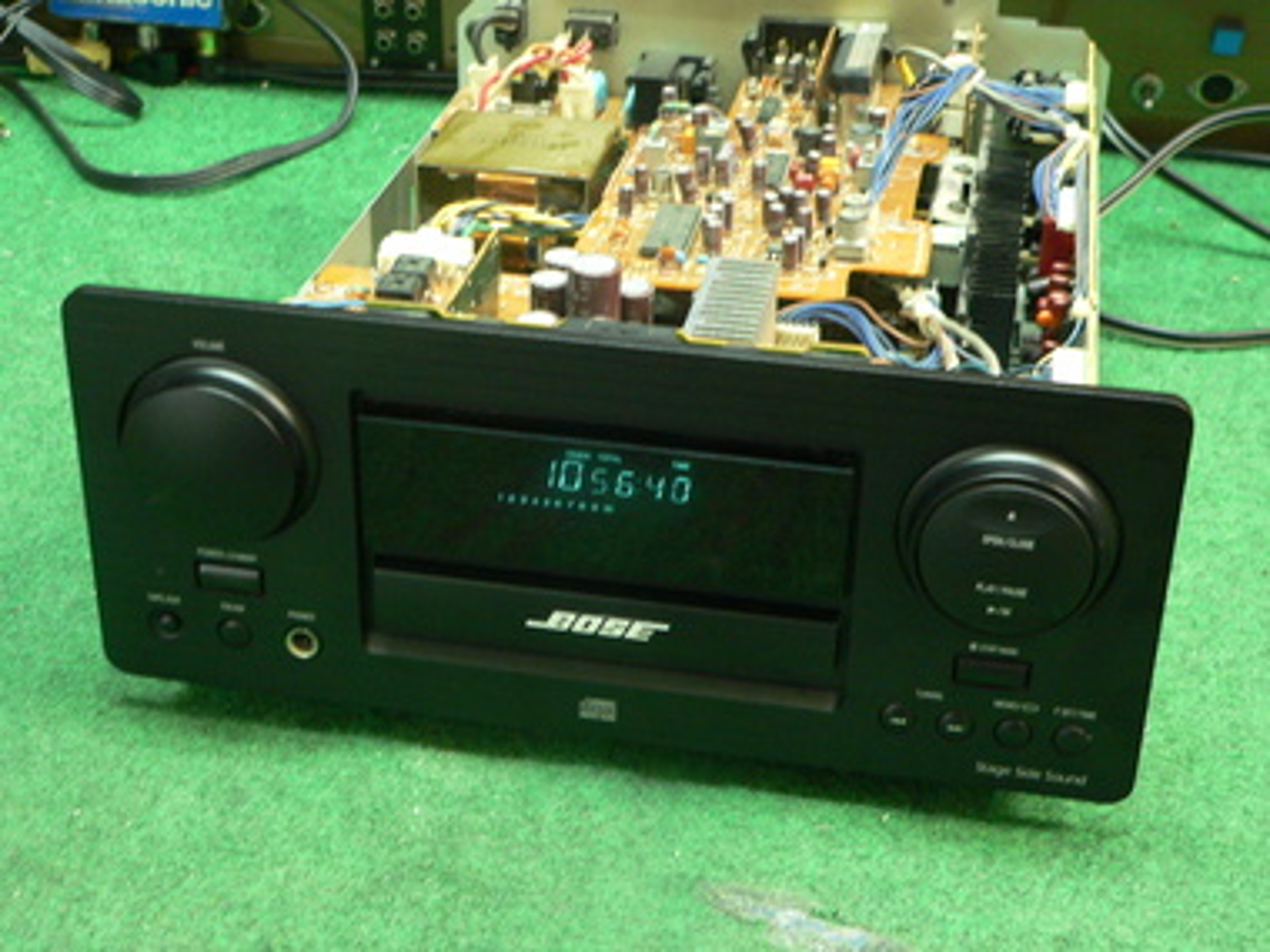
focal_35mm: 55
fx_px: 2018
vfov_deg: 26.6
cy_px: 476
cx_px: 635
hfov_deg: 34.9
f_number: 2.8
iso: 200
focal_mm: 9.2
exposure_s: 1/4
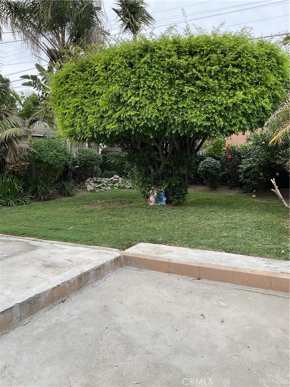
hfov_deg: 48.2
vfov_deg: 61.7
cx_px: 145
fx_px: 324
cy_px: 194
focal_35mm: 29
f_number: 1.8
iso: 16
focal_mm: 3
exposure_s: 1/289
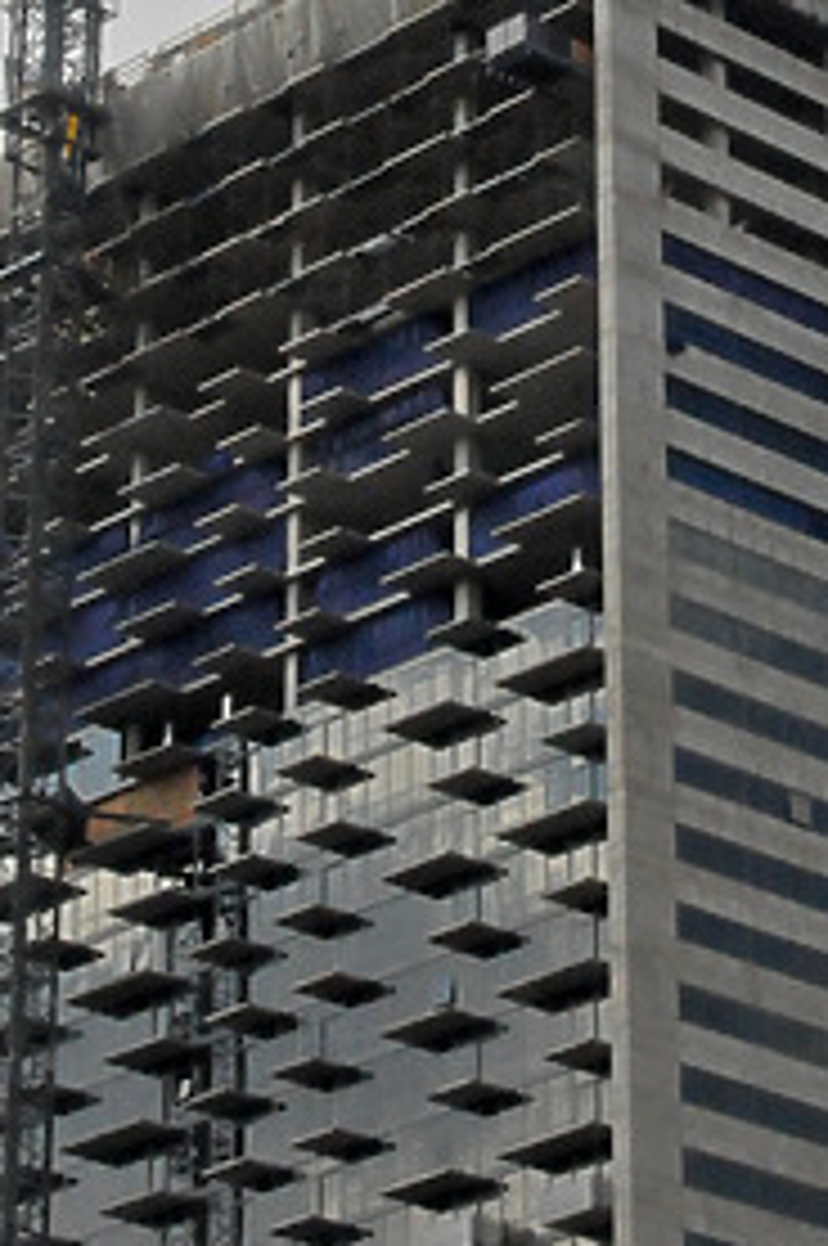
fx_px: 5395
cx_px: 580
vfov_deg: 13.1
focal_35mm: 156
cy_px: 189
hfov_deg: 8.8
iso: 3200
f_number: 25
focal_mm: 32
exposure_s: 1/320
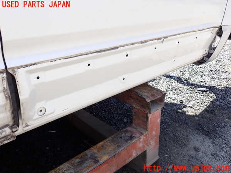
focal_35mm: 30
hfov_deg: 60.0
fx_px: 200
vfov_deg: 46.8
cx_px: 116
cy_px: 86
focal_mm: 5.4
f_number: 3.2
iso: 100
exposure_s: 1/250
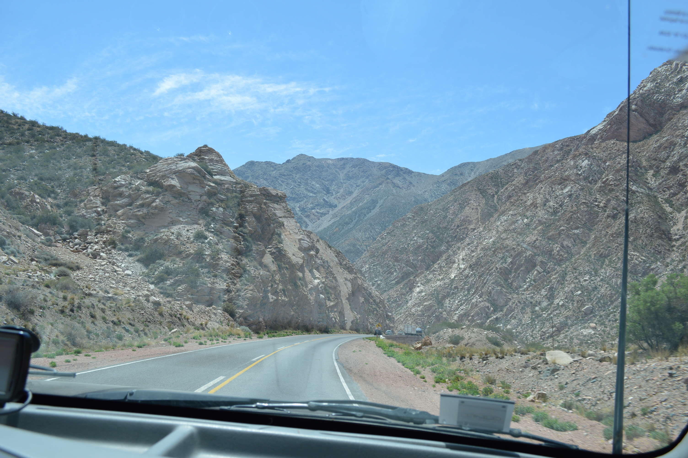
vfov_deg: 43.5
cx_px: 344
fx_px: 573
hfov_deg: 62.0
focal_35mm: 30
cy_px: 229
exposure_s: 1/200
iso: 100
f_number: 7.1
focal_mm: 20
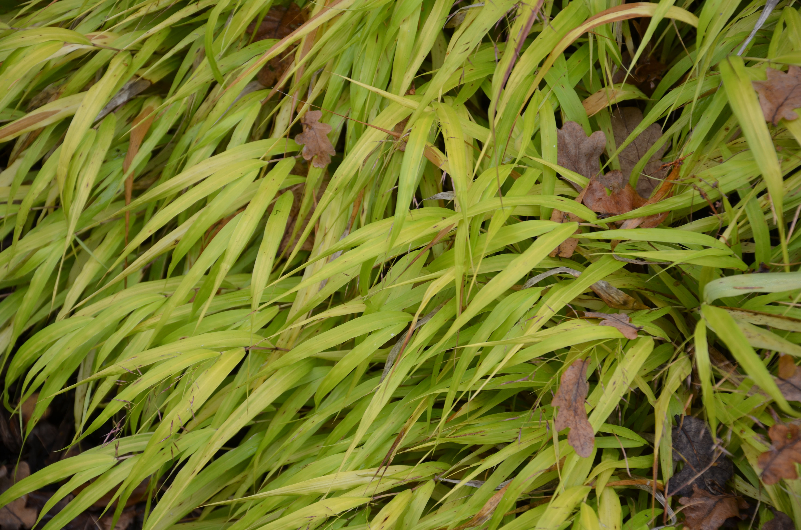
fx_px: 2831
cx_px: 400
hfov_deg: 16.1
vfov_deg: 10.7
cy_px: 265
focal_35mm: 128
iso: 200
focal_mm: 85
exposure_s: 1/160
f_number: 6.3
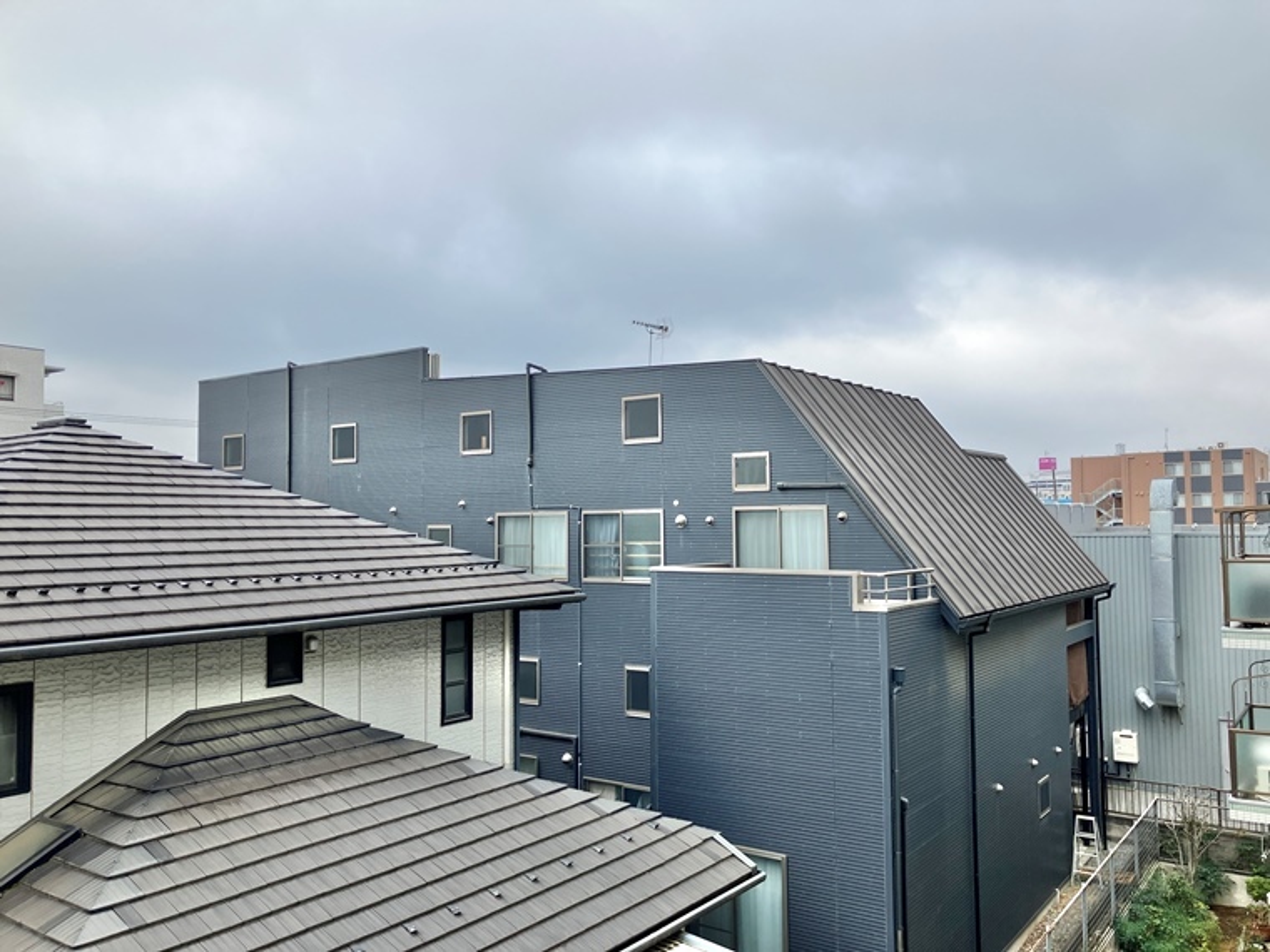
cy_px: 476
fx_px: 1027
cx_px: 635
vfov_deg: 49.7
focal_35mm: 28
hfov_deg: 63.4
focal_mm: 3.99
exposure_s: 1/838
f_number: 1.8
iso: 32
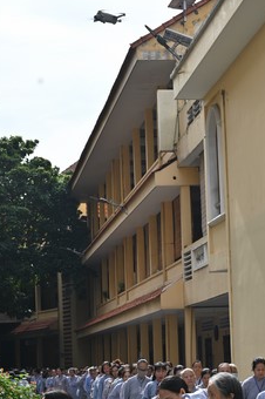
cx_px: 208
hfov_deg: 13.0
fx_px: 1162
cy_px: 256
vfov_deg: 19.4
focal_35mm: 105
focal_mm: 55
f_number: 6.3
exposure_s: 1/320
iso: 100
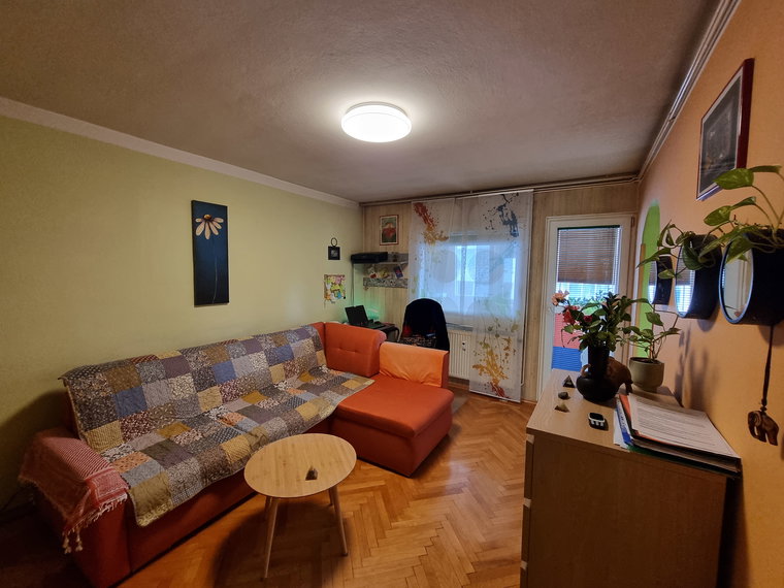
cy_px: 294
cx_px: 392
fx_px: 294
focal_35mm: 13
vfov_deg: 89.9
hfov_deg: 106.2
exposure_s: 1/50
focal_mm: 2.2
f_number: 2.2
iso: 400
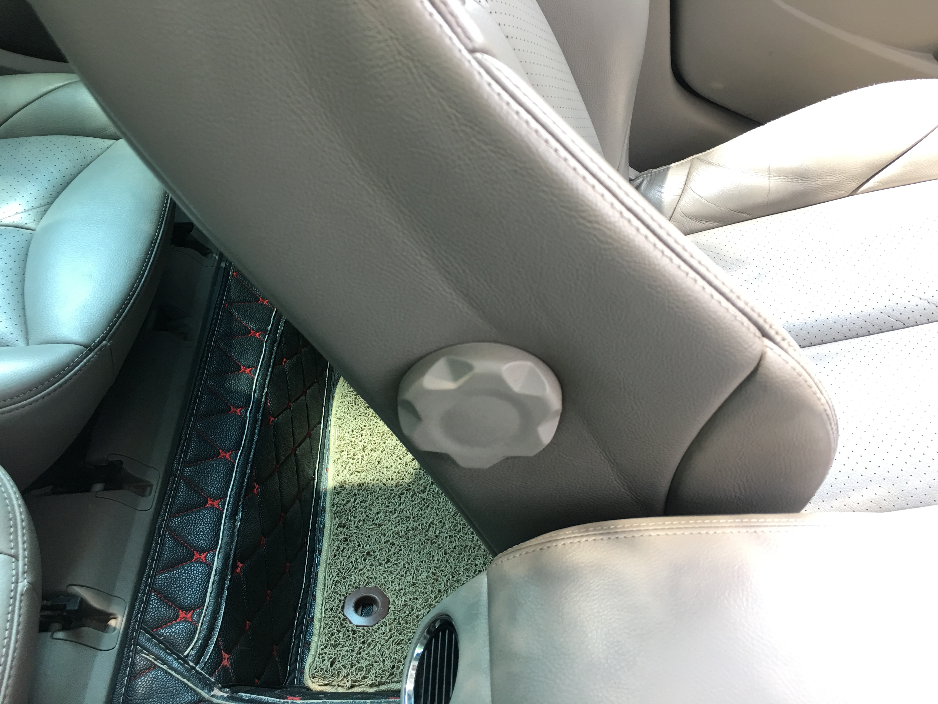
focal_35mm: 29
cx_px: 469
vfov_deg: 48.2
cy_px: 352
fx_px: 786
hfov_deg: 61.7
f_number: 2.2
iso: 40
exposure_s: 1/33
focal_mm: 4.15
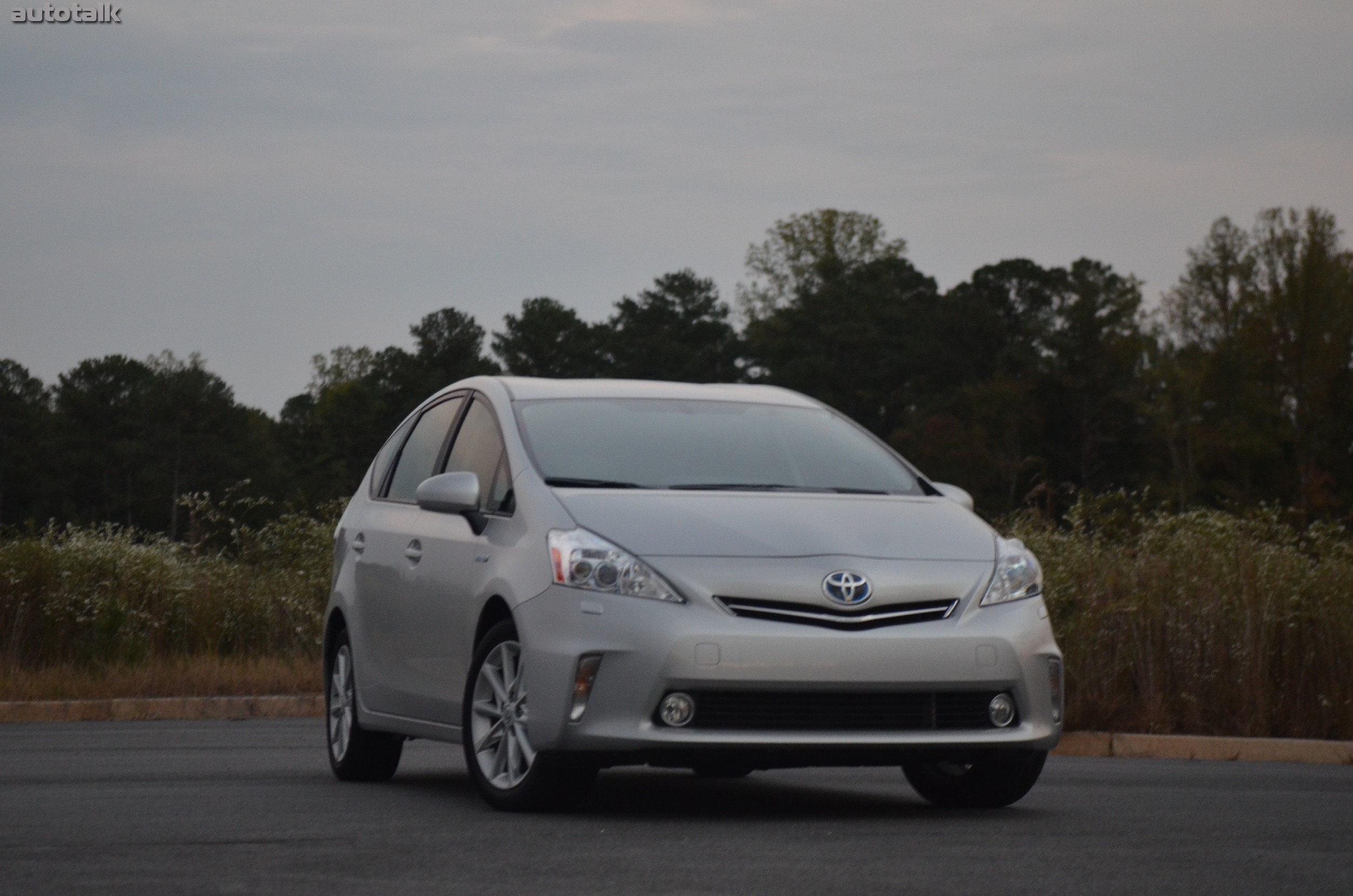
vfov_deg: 16.5
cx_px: 676
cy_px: 448
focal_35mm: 82
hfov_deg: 24.7
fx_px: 3094
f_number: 2.8
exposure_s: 1/50
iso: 1600
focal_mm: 55
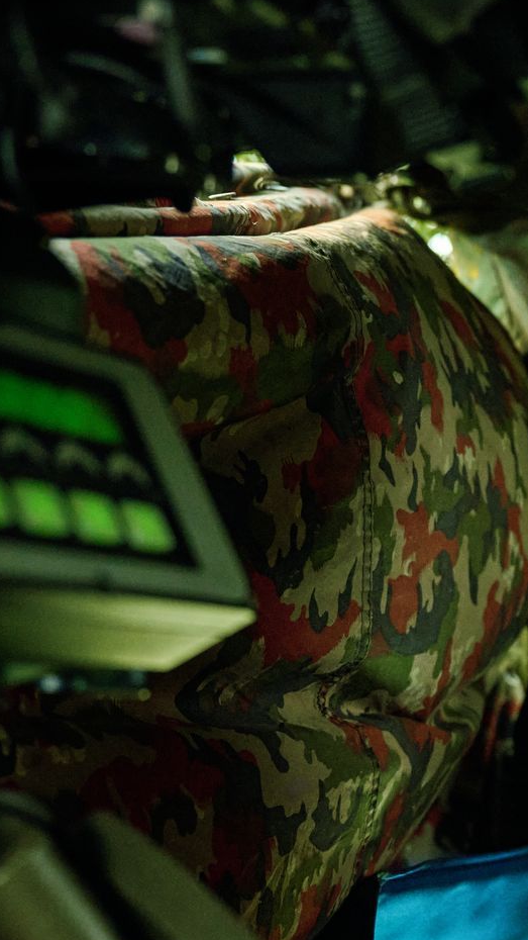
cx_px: 661
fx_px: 1923
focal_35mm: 77
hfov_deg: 15.0
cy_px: 688
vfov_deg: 27.1
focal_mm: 30.5
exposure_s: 1/100
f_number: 3.2
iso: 1600
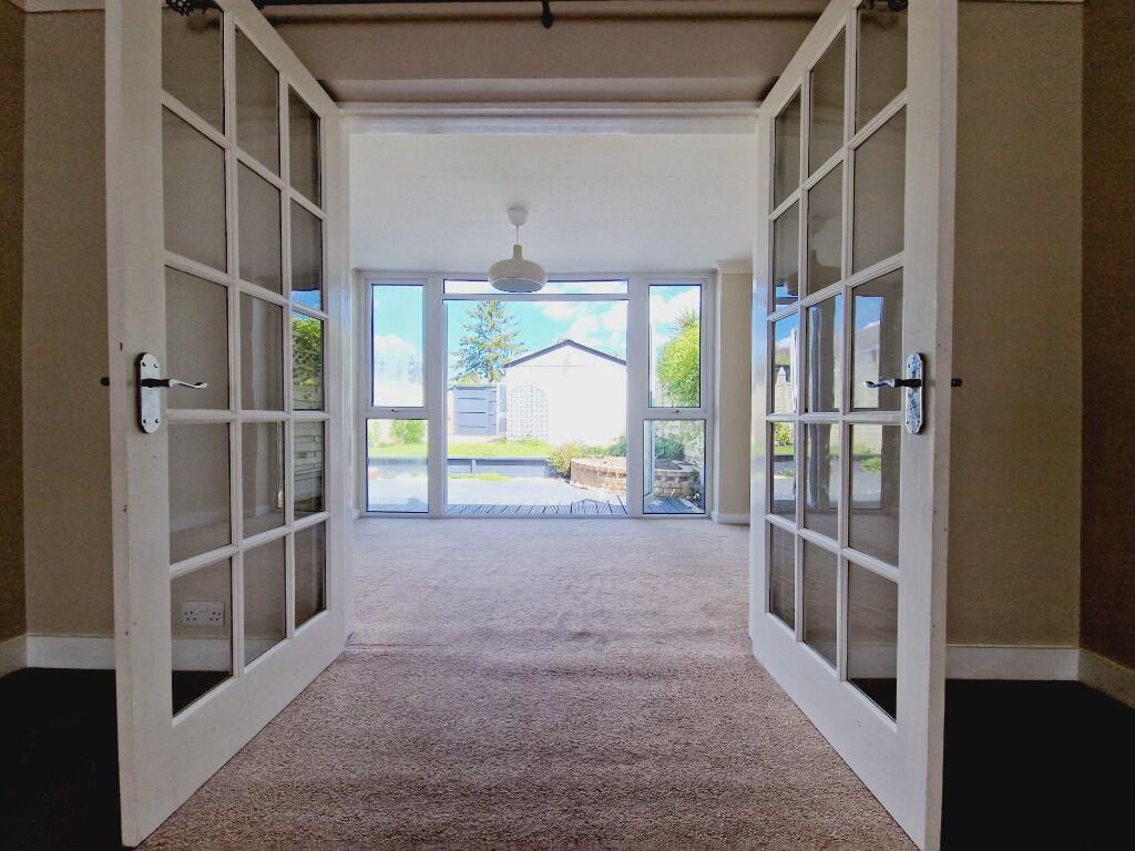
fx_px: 426
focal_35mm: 13
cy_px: 426
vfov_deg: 89.9
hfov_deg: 106.2
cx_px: 568
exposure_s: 1/498
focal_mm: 2.2
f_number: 2.2
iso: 50
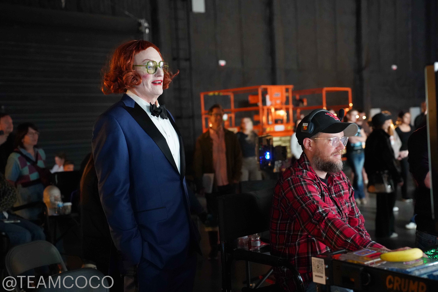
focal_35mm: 47
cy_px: 146
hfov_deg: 41.9
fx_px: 572
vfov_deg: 28.6
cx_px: 219
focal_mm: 47
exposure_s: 1/15
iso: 12800
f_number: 2.8
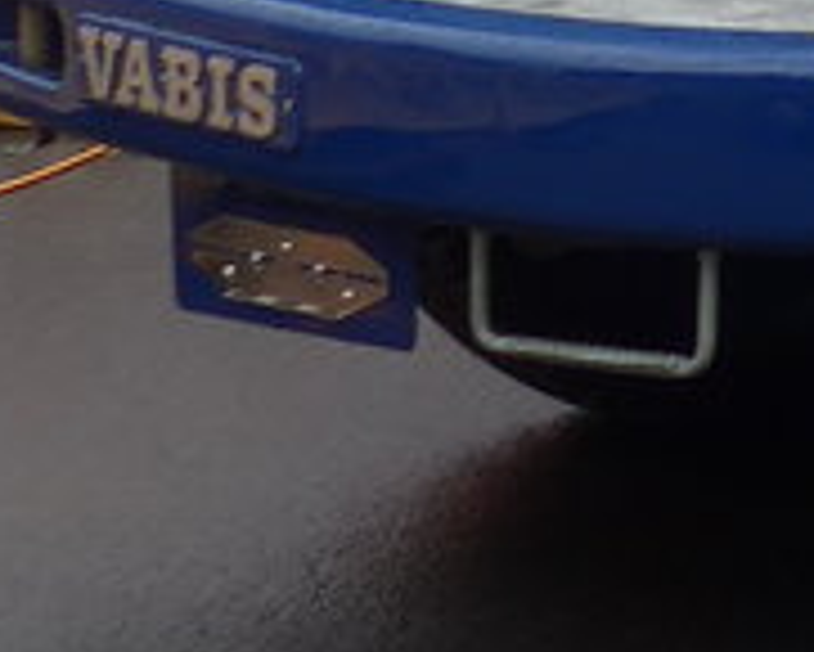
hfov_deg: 8.8
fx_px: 4845
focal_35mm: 201
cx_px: 1920
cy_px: -953
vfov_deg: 7.2
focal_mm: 6.5
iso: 80
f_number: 2.8
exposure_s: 1/500
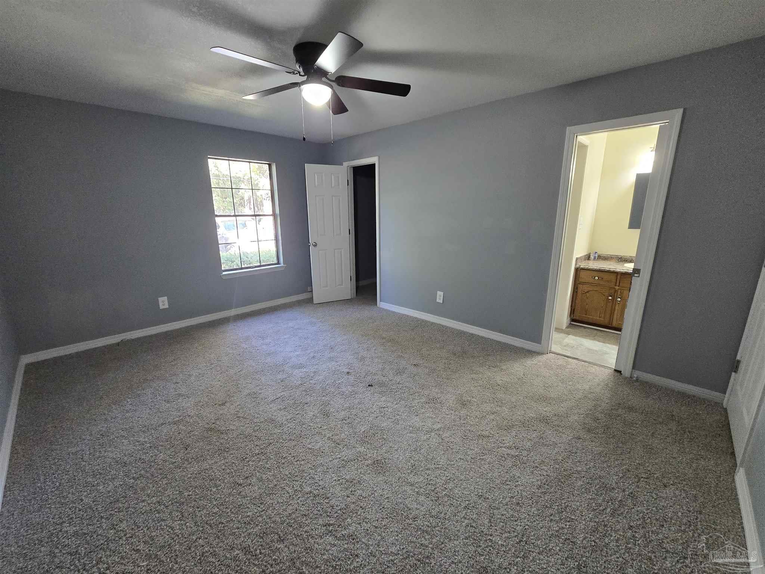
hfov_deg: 106.2
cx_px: 382
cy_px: 287
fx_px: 287
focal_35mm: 13
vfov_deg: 89.9
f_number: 2.2
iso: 400
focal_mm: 2.2
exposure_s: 1/60
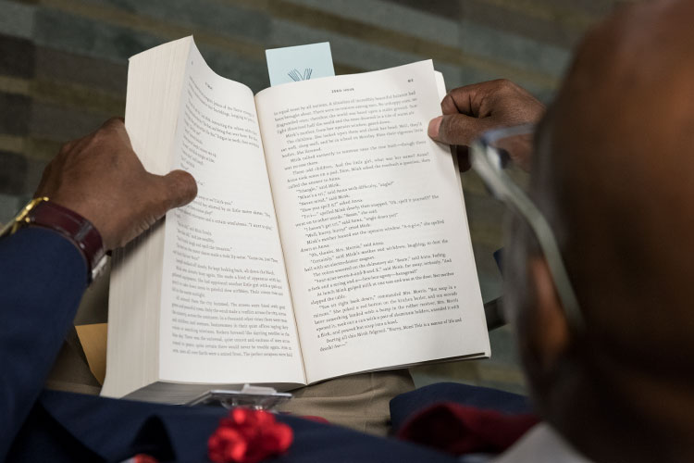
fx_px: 1060
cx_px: 347
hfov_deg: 36.2
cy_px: 232
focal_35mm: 55
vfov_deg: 24.6
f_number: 5
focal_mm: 55
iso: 1600
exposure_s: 1/160
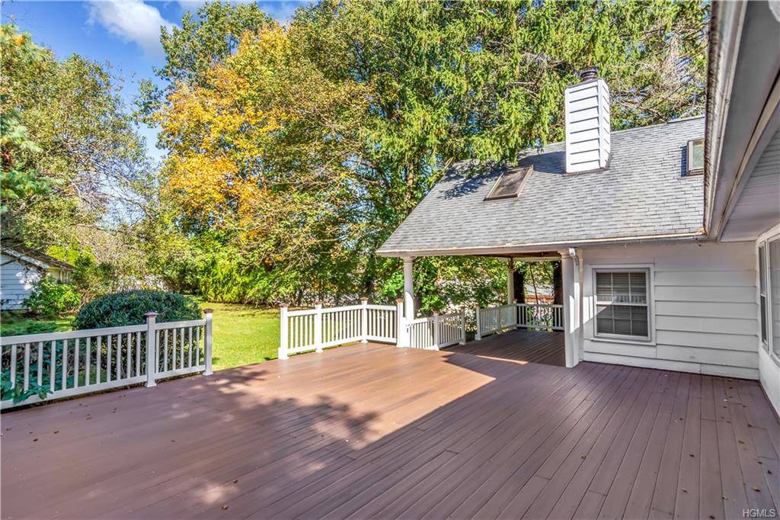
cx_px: 390
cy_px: 260
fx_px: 390
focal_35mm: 18
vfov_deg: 67.3
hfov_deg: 90.0
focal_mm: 12
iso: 100
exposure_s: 1/160
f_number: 8
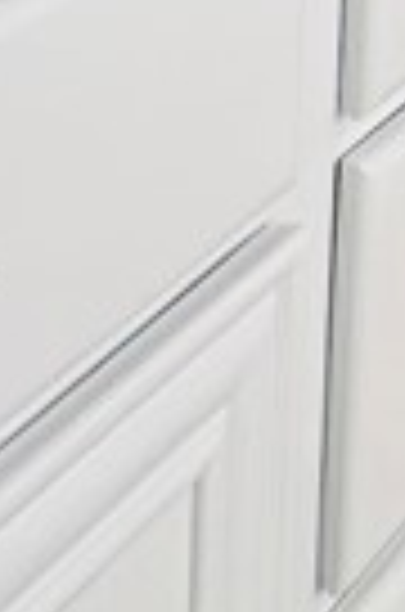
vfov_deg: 13.6
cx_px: 621
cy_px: -850
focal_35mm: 110
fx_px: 1866
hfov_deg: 11.8
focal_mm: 2.22
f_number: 2.2
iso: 64
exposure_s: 1/99
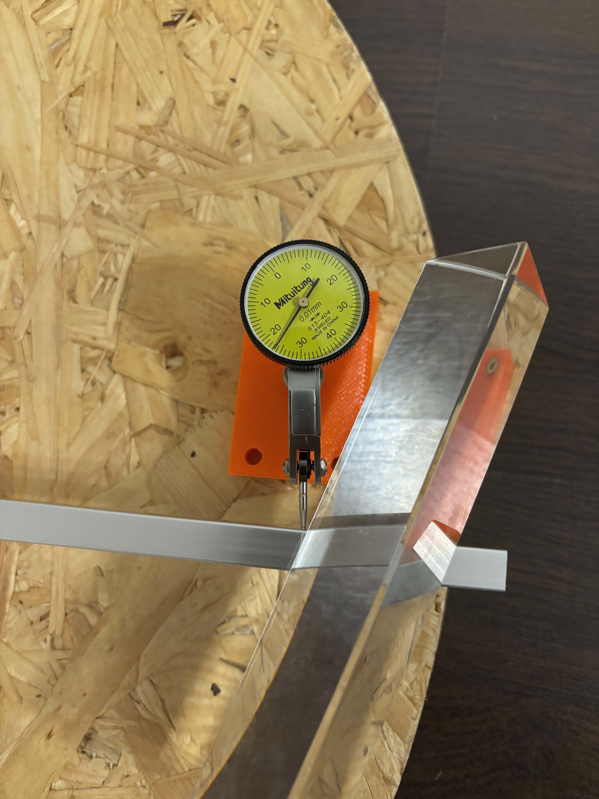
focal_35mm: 26
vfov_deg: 67.3
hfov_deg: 53.1
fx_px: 600
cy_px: 400
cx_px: 300
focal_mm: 5.96
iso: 500
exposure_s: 1/33
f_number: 1.6
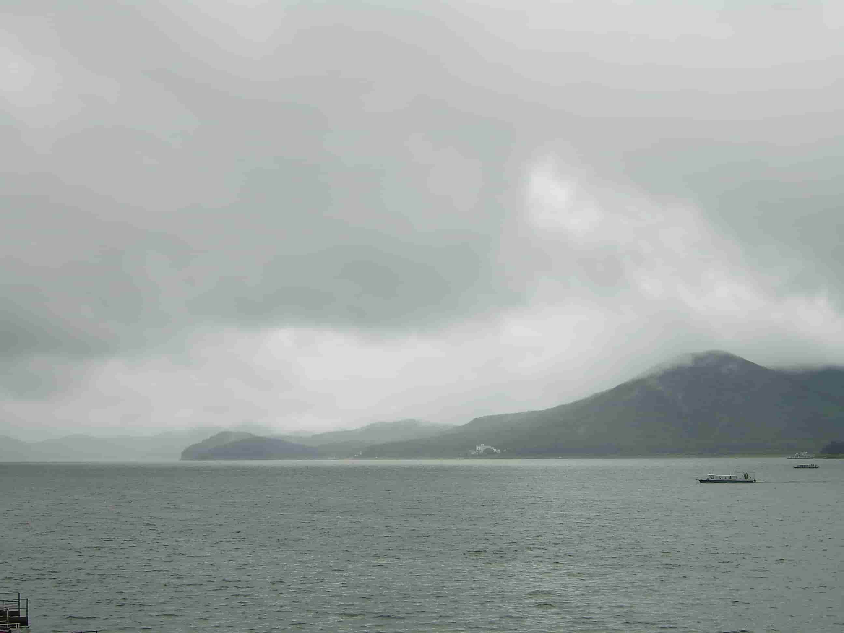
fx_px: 1707
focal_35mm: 70
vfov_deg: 21.0
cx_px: 422
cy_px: 316
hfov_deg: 27.8
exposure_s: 1/320
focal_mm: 14.5
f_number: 7.7
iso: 50
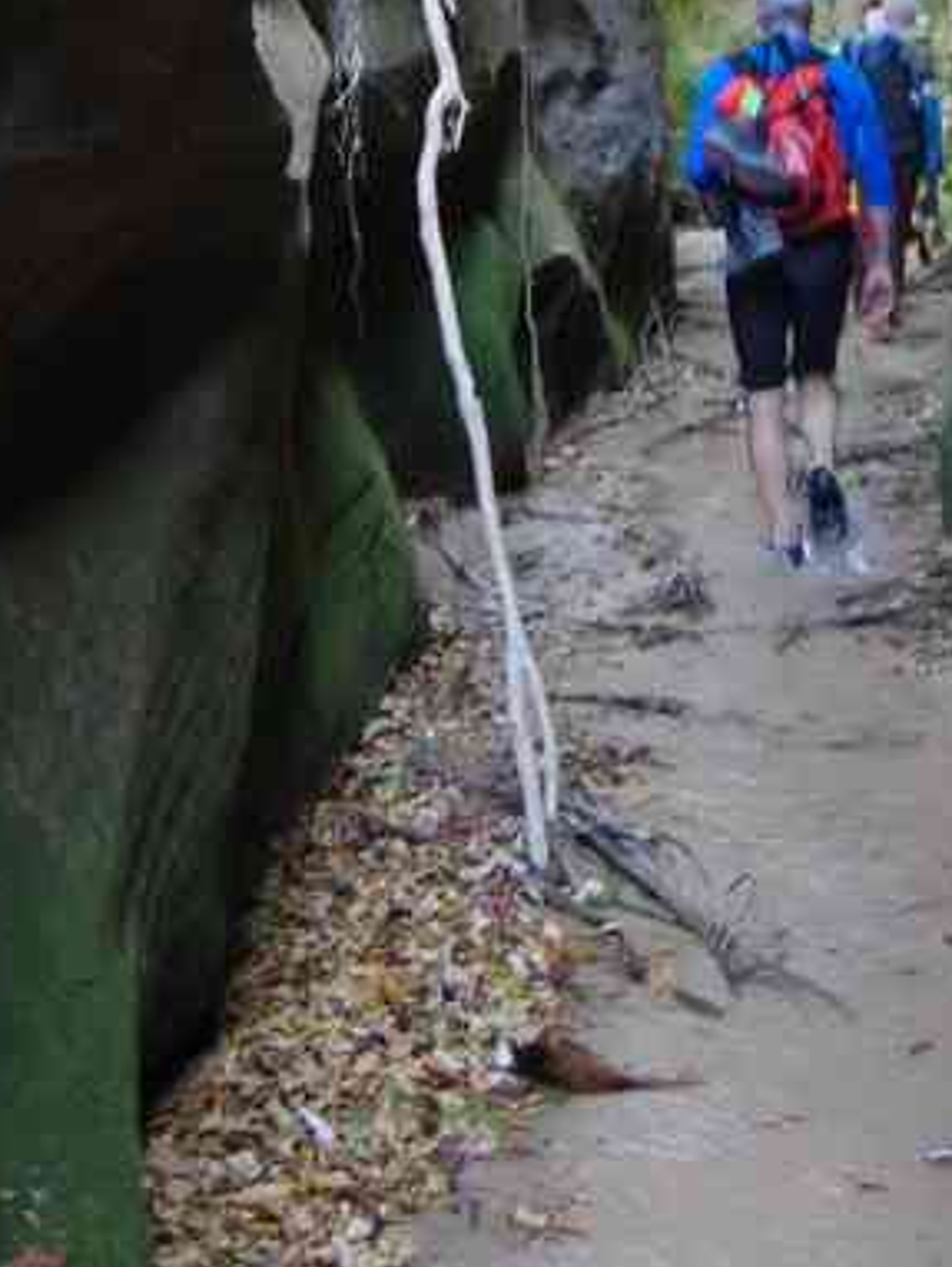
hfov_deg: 13.7
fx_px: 3956
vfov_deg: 17.6
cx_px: 640
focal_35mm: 108
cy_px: -101
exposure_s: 1/13
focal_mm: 29.4
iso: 3200
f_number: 4
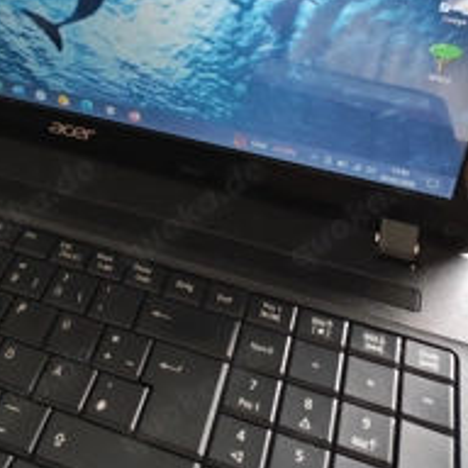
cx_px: 112
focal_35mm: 46
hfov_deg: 35.9
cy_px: 65
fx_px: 704
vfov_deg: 35.1
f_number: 1.79
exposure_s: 1/25
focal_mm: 4.7
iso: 1383
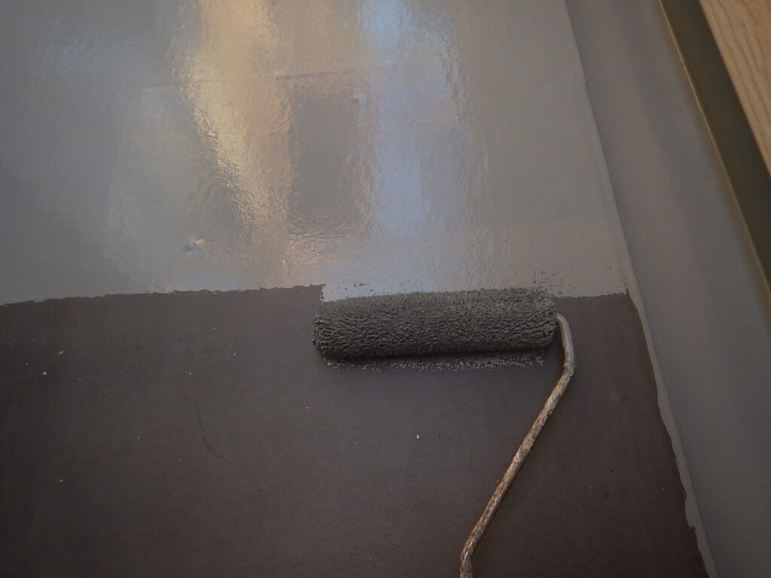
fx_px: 535
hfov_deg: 71.6
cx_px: 386
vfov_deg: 56.8
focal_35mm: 24
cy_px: 289
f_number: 2.8
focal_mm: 4.3
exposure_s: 1/30
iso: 125
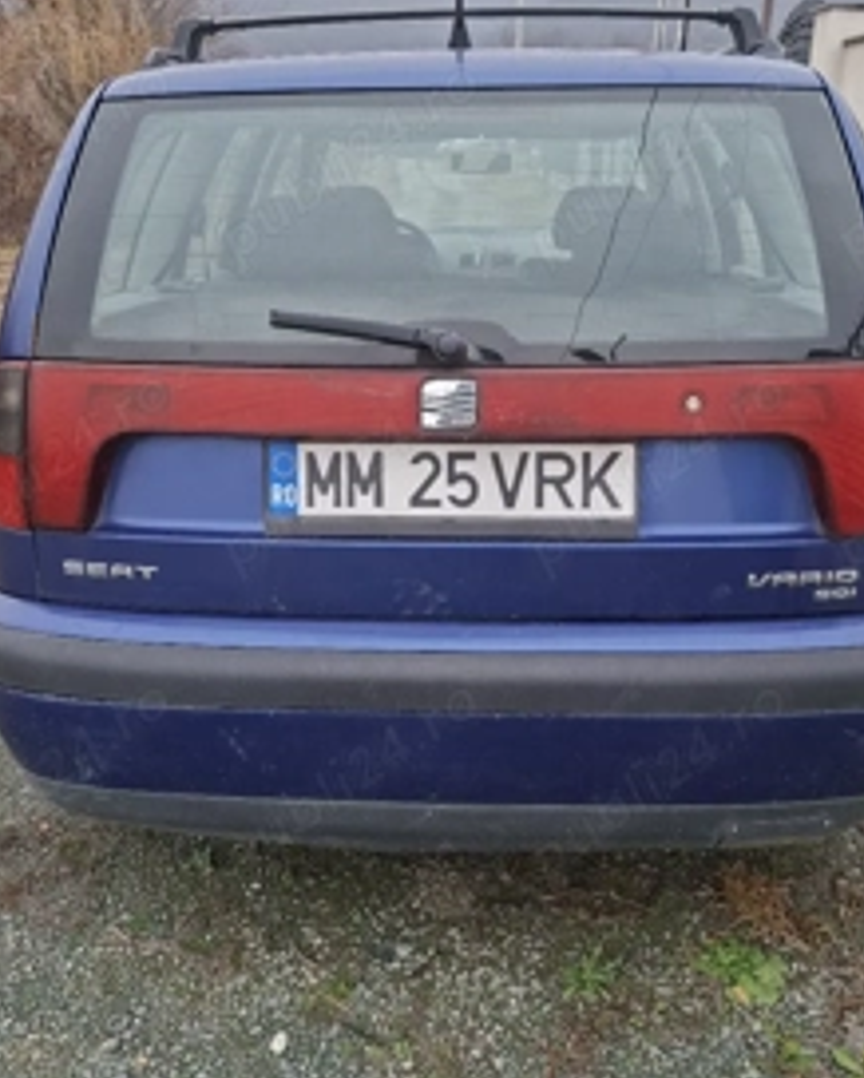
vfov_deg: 54.2
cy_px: 519
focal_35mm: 33
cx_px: 428
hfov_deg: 44.6
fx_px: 1054
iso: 50
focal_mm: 5.54
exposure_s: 1/141
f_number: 1.8
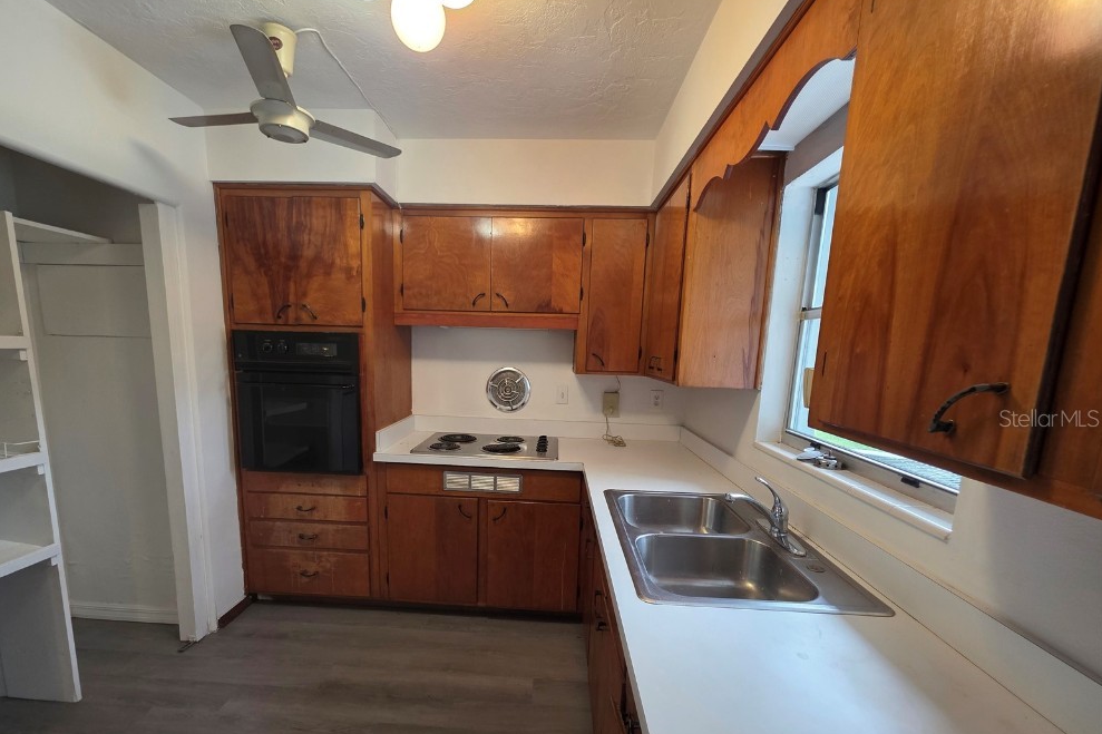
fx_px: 428
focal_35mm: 14
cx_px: 534
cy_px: 418
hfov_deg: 104.2
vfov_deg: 80.7
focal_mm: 2.2
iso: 160
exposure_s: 1/60
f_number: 1.9
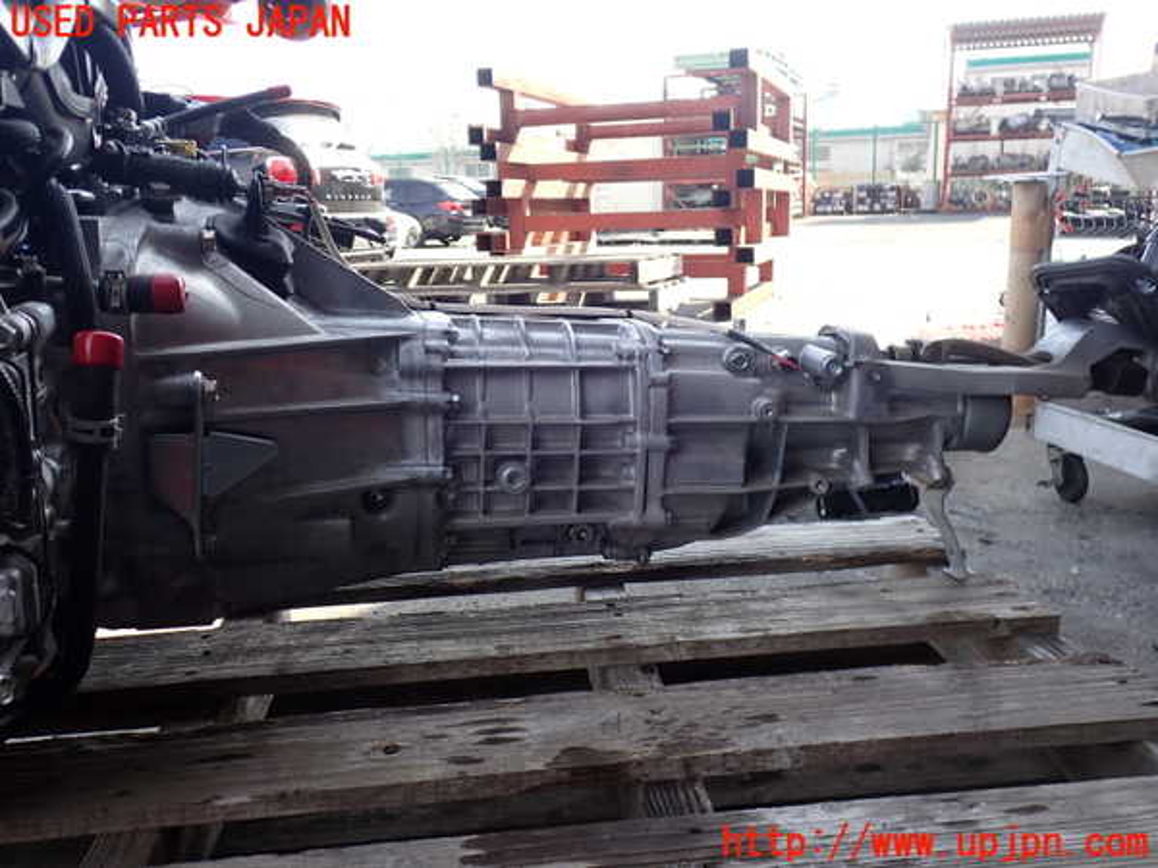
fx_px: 1004
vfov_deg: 46.8
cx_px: 579
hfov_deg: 60.0
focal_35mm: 30
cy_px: 434
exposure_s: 1/200
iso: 100
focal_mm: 5.4
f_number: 3.2
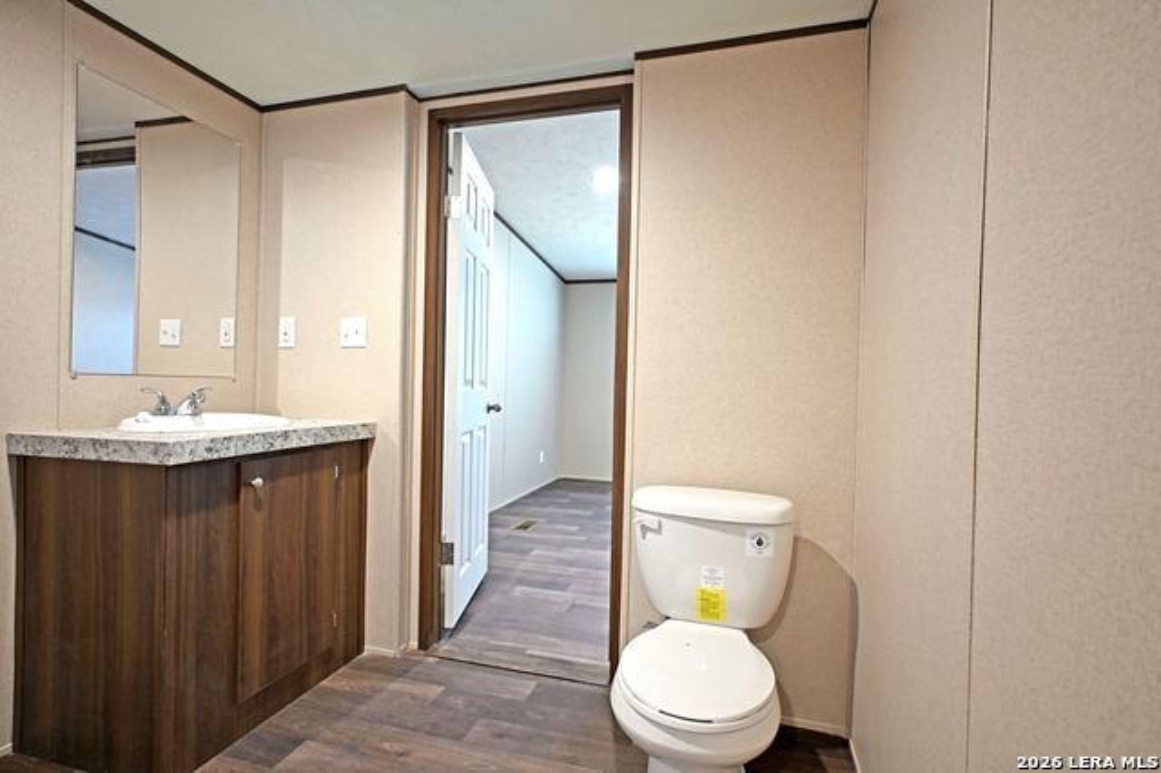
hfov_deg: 90.0
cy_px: 386
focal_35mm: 18
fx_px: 580
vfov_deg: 67.3
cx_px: 580
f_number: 3.5
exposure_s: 1/20
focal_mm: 12
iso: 280
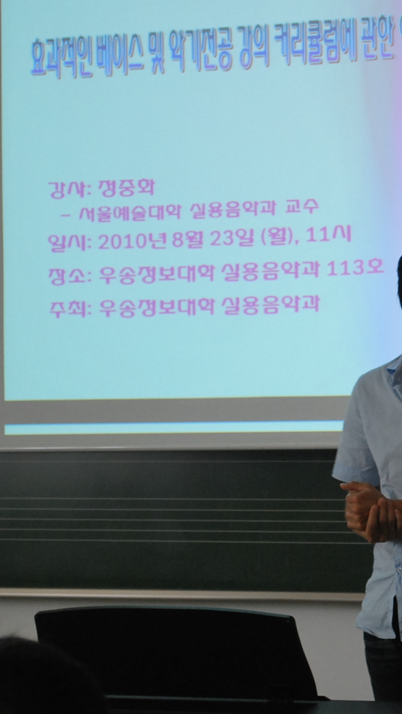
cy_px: 357
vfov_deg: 16.5
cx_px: 439
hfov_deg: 9.3
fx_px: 2460
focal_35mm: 130
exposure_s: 1/30
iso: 560
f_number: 5.6
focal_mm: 55
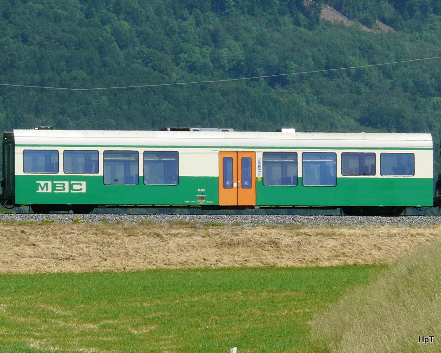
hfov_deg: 7.2
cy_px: 176
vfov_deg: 5.8
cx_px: 211
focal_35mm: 267
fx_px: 3486
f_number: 5.6
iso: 100
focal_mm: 42.2
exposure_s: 1/500
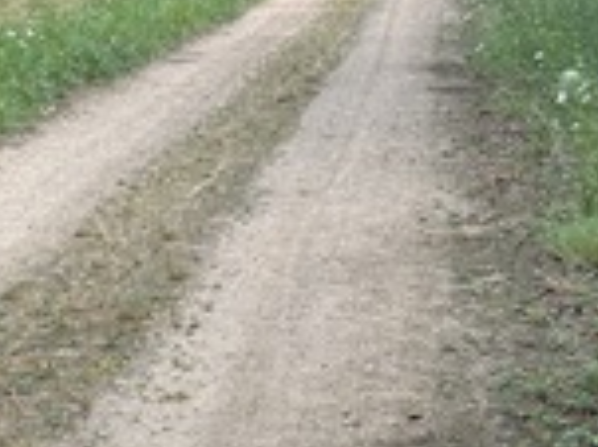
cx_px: 337
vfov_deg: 14.5
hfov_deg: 19.3
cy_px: 293
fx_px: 1761
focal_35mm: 102
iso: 80
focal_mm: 6.86
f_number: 1.78
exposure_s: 1/380
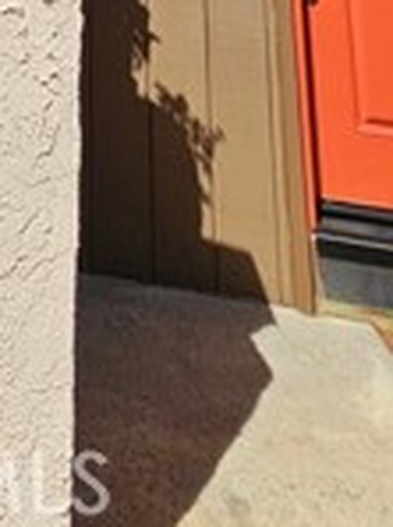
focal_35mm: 56
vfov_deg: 17.8
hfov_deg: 22.2
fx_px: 851
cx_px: -170
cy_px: -598
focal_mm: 2.2
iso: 50
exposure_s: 1/2423
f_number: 2.2
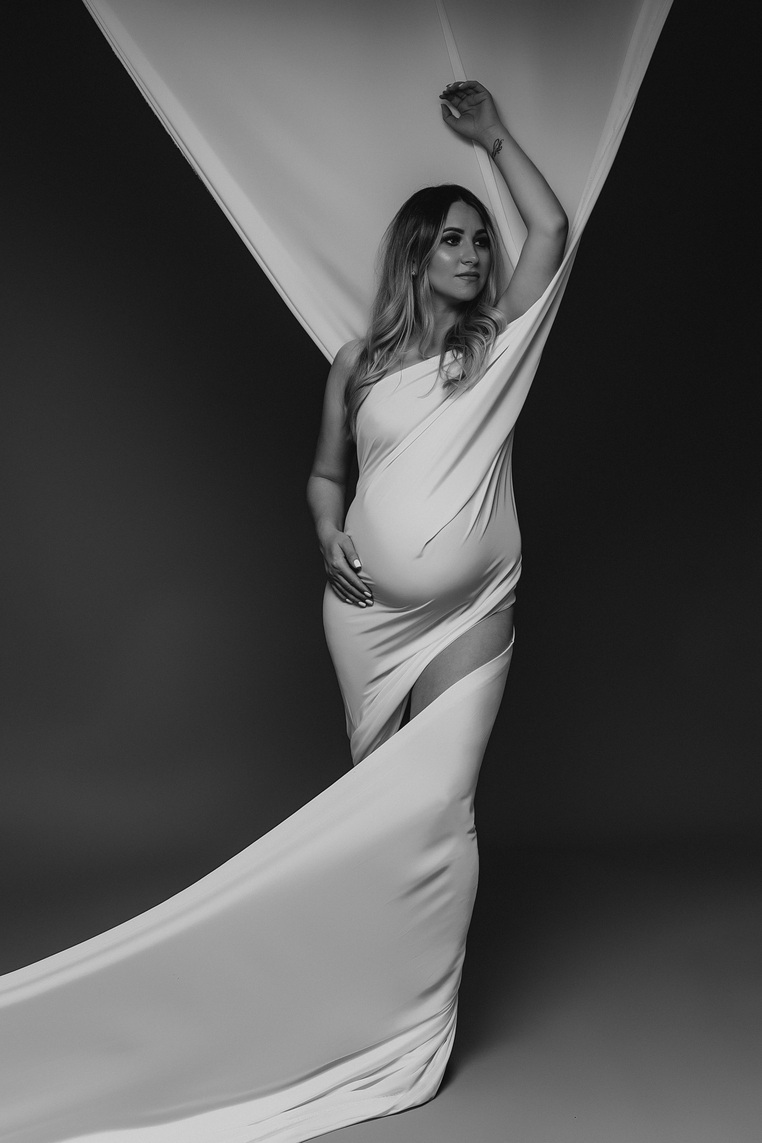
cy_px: 572
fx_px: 1841
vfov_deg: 34.5
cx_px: 381
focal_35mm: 58
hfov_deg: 23.4
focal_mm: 58
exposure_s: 1/160
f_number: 5
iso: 200
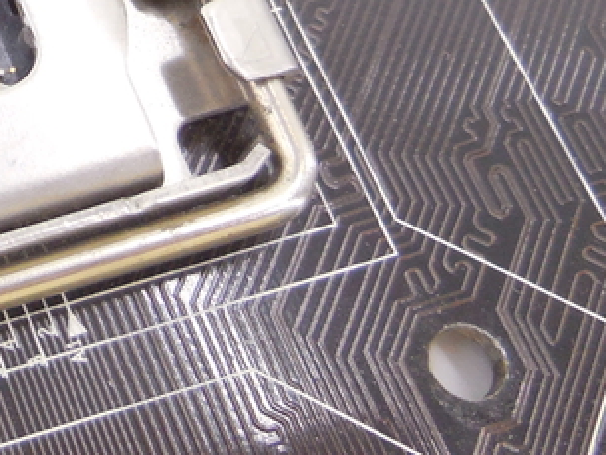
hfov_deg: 19.9
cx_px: -324
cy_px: -68
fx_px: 1471
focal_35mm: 84
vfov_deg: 16.9
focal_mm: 4.5
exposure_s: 1/30
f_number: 3.1
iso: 220
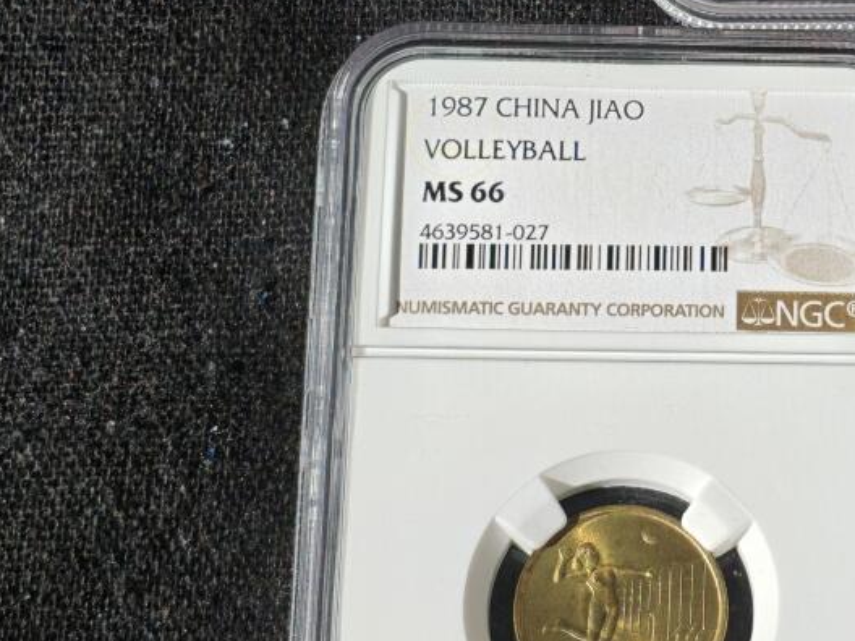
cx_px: 813
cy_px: 107
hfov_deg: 14.1
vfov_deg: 10.7
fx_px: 3409
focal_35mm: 138
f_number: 1.5
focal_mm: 4.94
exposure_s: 1/2889
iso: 50
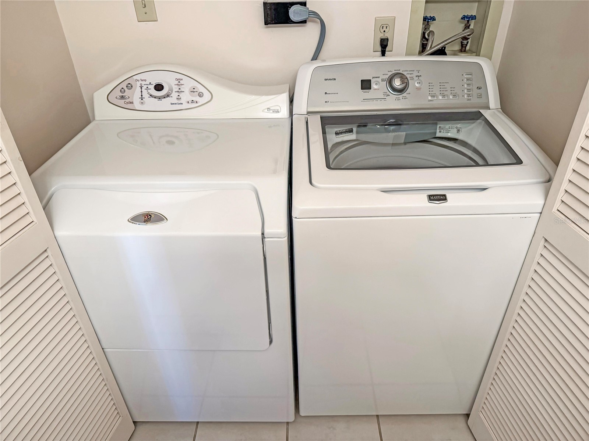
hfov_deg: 71.6
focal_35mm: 24
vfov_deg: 56.8
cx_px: 294
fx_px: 408
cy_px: 220
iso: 200
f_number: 1.78
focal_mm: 6.76
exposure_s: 1/60
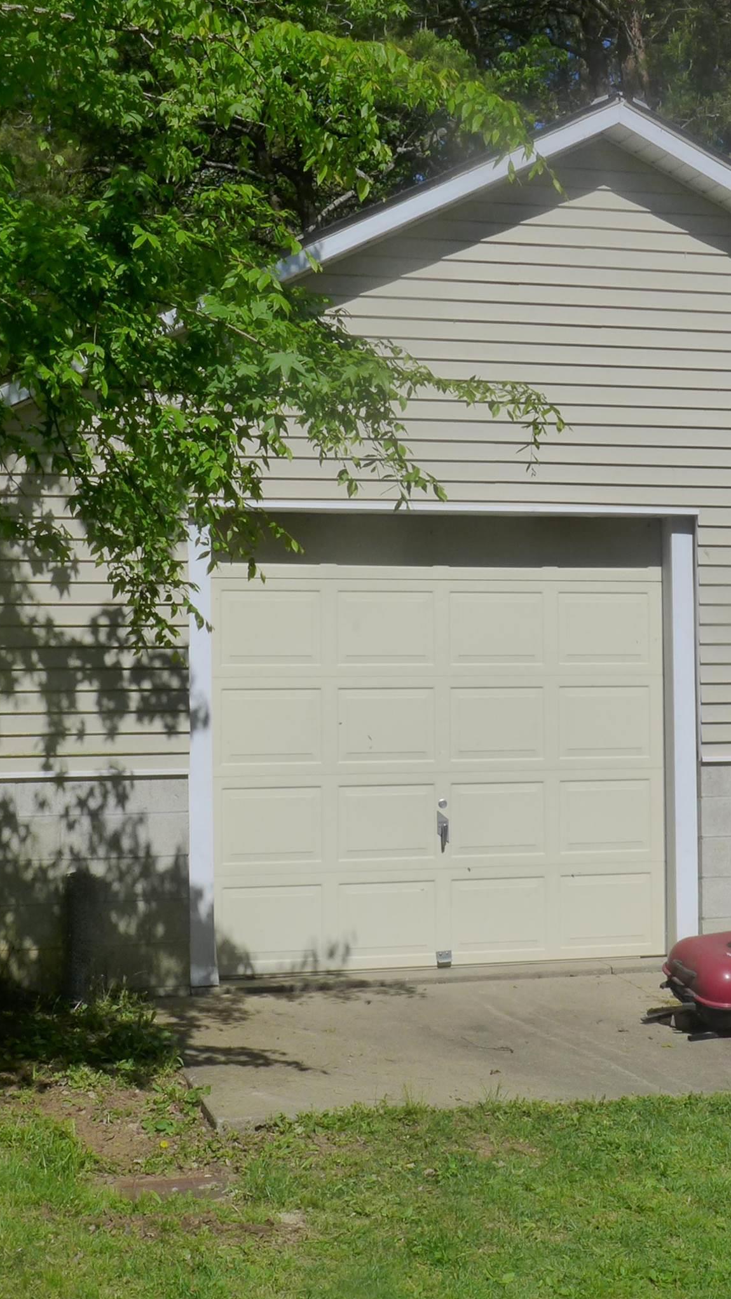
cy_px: 650
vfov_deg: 33.3
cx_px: 519
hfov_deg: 19.0
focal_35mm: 63
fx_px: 2171
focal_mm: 7.9
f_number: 8
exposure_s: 1/640
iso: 160
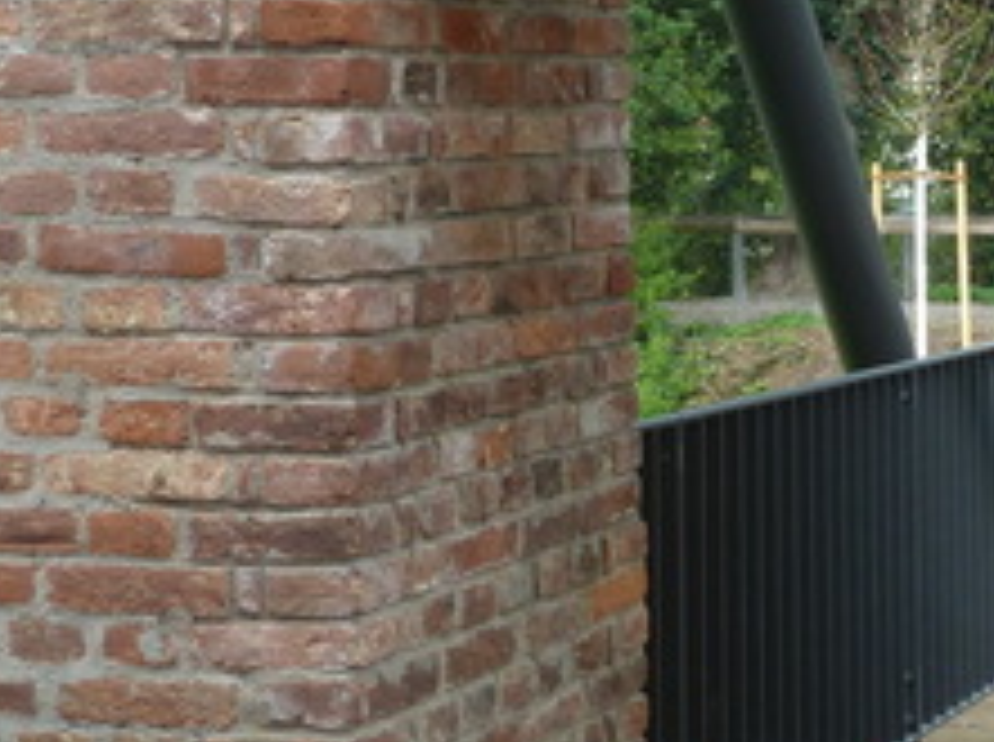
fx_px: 3354
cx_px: 1311
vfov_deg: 12.6
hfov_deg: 15.9
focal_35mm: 117
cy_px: 432
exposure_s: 1/100
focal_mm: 7.3
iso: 80
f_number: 3.7
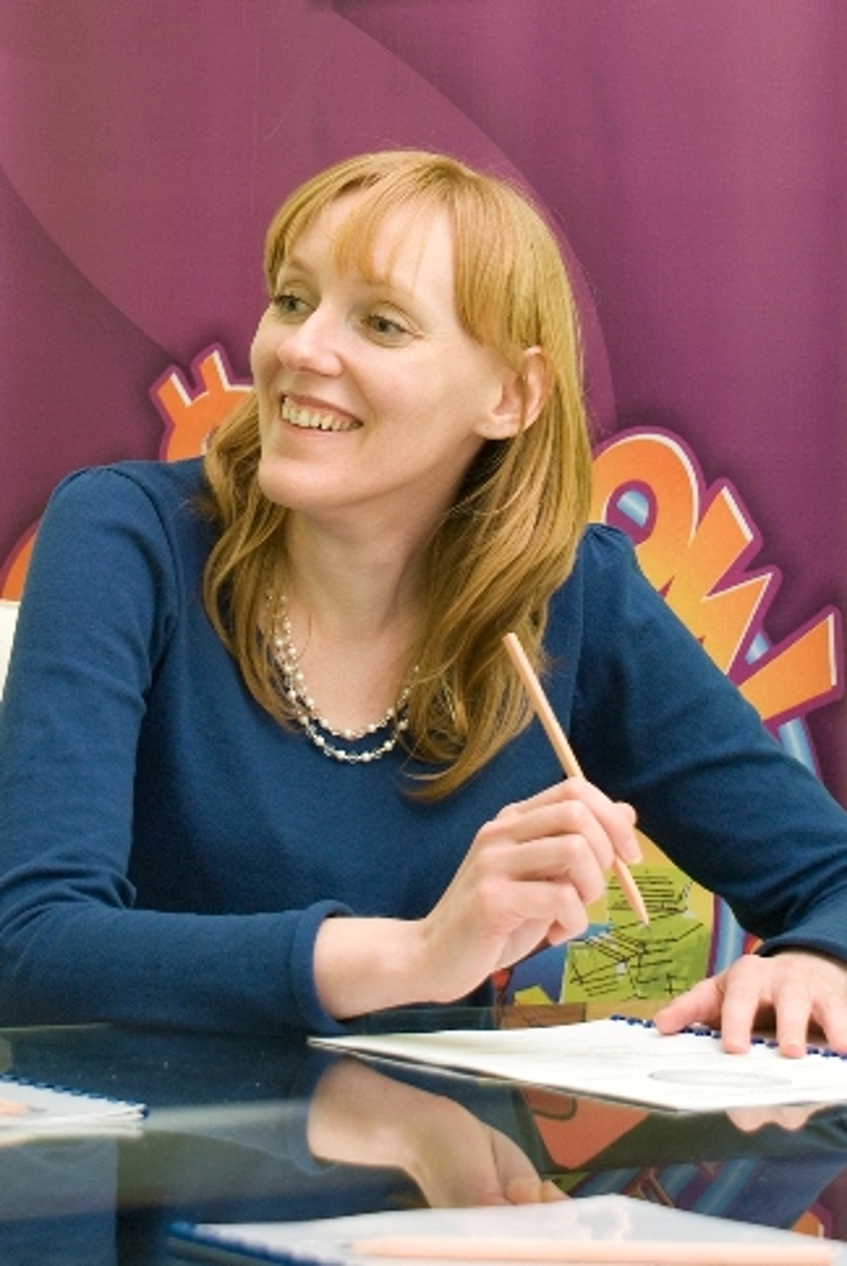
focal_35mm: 68
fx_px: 2375
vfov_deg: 29.8
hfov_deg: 20.2
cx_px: 424
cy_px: 633
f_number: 5.6
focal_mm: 45
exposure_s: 1/80
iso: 400
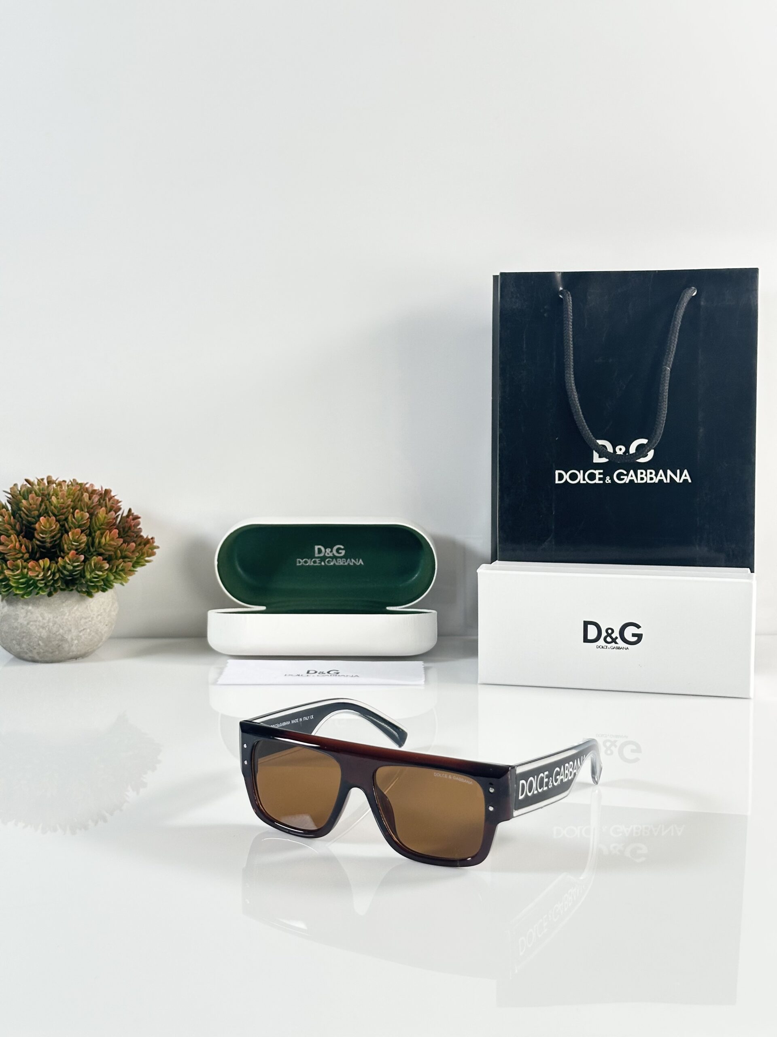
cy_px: 518
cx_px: 388
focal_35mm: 48
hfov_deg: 30.3
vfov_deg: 39.7
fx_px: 1437
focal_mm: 6.86
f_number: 1.78
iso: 80
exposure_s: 1/100
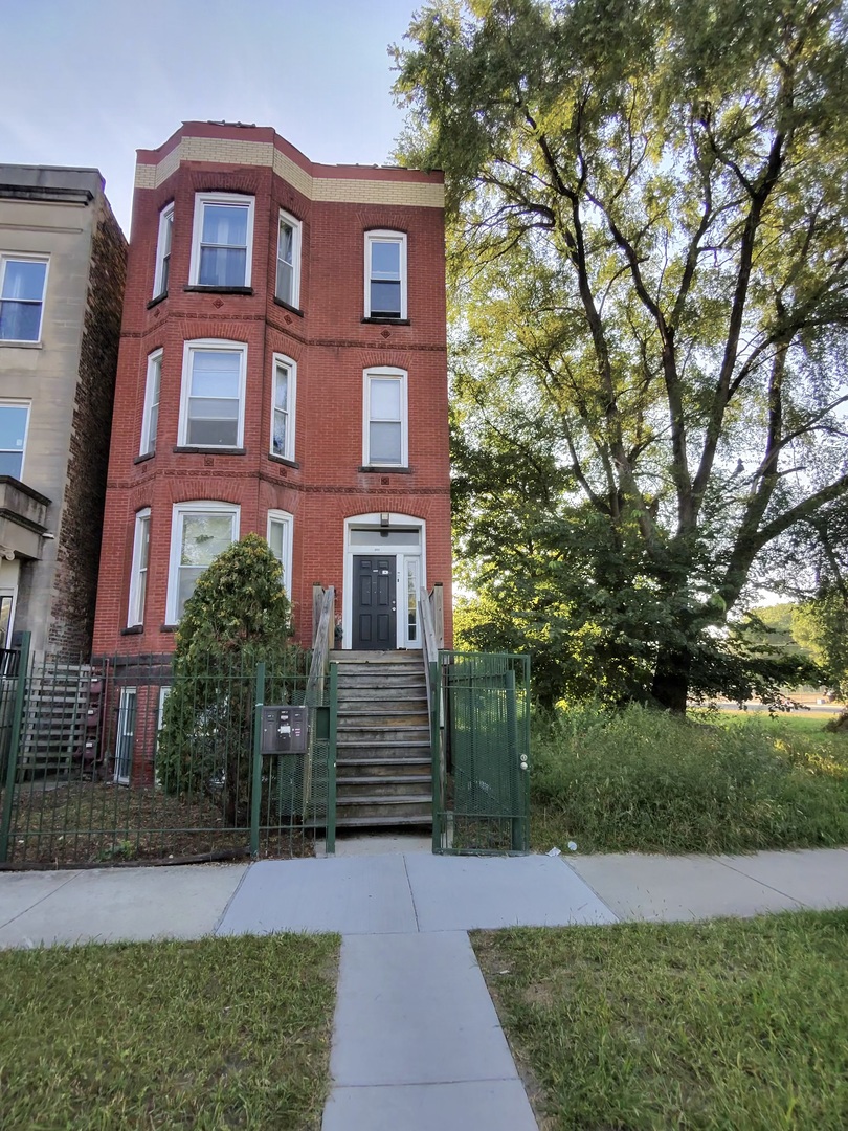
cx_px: 424
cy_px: 566
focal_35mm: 13
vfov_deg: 106.2
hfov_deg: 89.9
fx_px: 425
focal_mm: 2.24
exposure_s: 1/256
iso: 54
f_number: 2.2
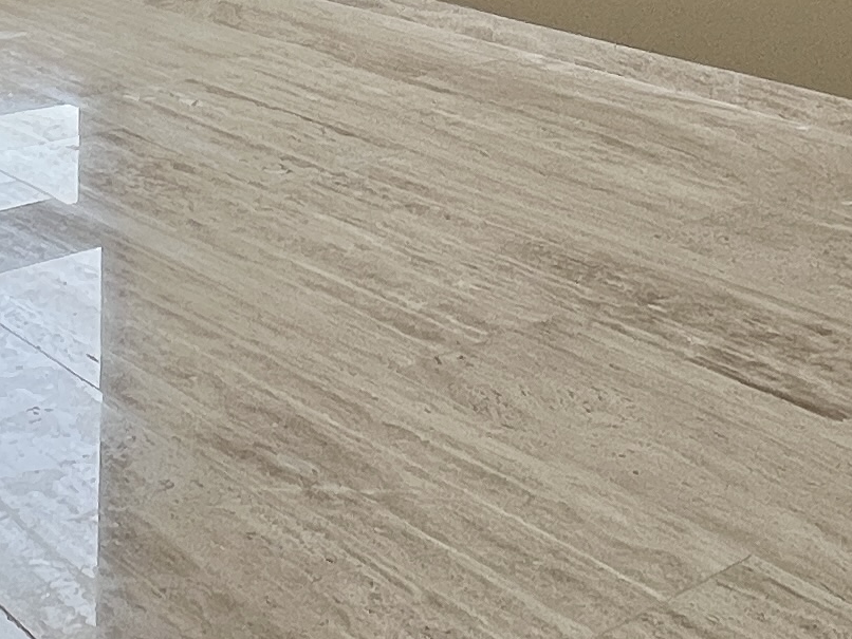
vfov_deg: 19.3
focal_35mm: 65
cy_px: -364
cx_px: 320
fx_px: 1600
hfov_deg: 29.7
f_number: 1.8
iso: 32
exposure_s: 1/407
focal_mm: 1.57
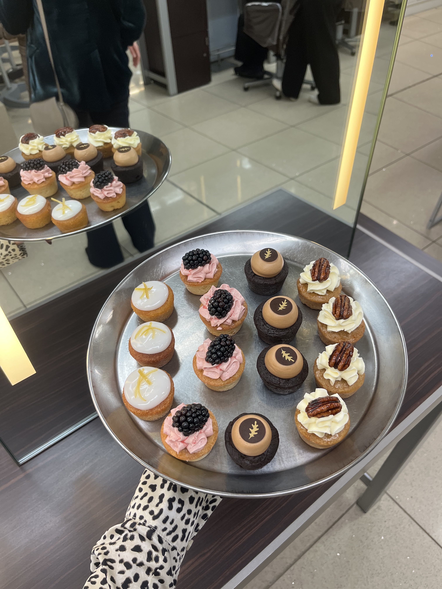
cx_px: 221
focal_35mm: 26
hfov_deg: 53.1
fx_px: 443
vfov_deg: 67.3
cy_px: 294
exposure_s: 1/100
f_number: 1.6
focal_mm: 5.1
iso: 125
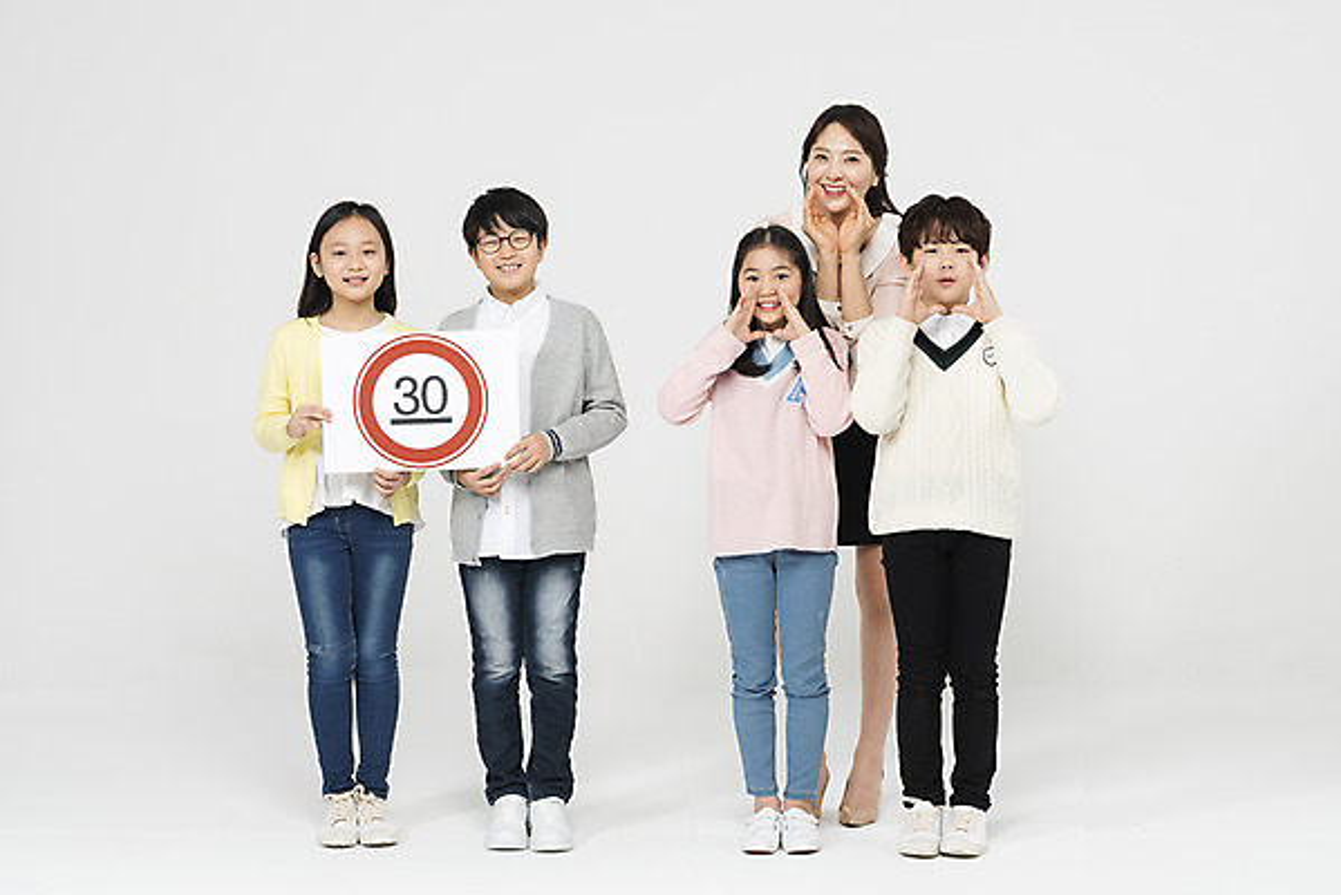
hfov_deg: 33.4
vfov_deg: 22.6
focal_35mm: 60
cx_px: 670
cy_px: 448
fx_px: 2236
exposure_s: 1/125
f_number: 16
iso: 100
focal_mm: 60
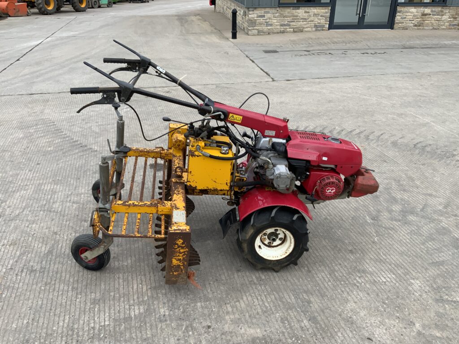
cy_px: 172
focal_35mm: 29
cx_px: 230
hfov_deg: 61.7
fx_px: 385
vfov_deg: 48.2
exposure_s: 1/709
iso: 16
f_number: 1.8
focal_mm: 3
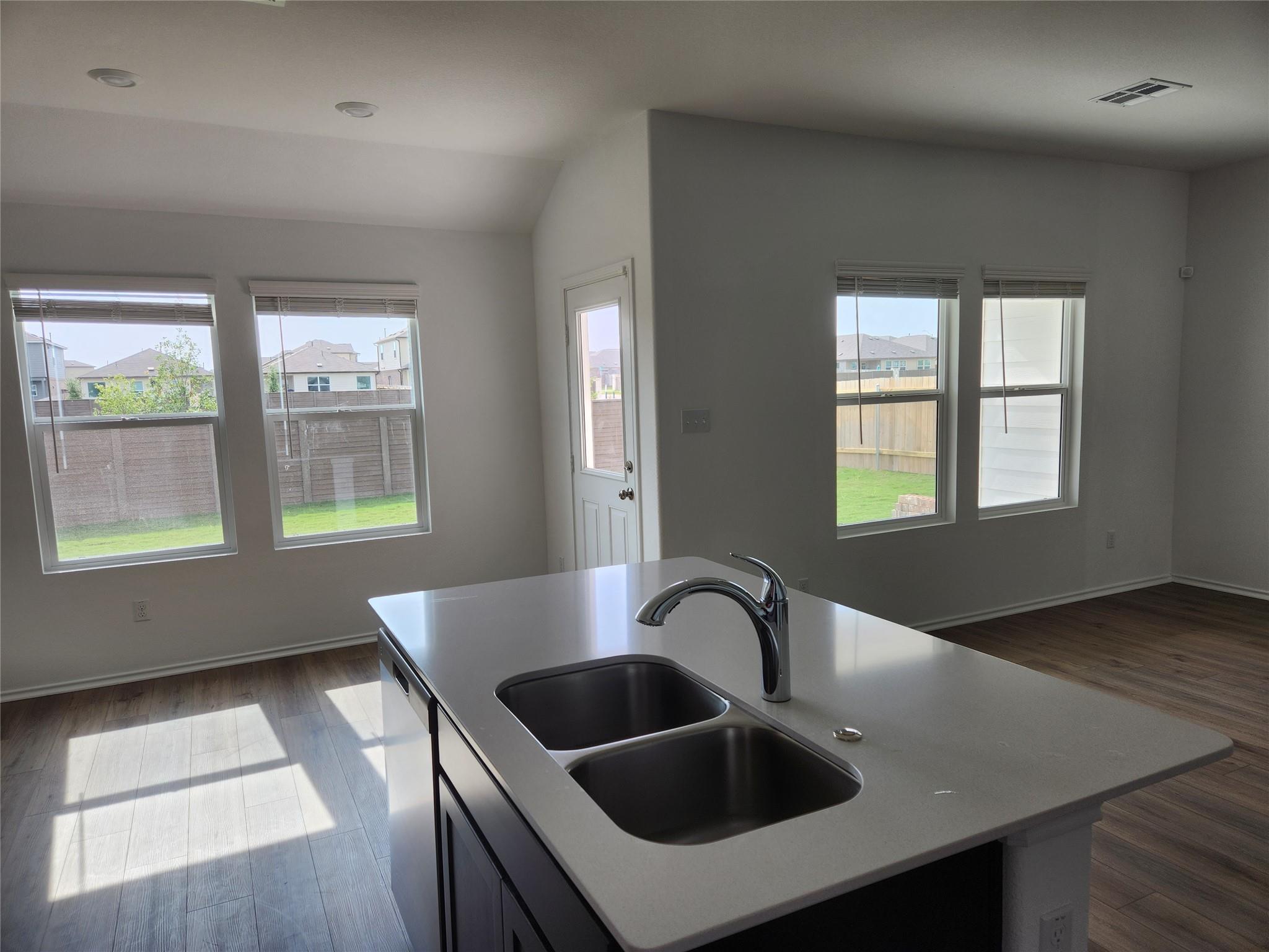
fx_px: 843
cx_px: 634
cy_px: 476
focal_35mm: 23
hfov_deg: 73.9
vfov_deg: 58.9
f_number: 1.8
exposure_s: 1/229
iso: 20
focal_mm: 5.4
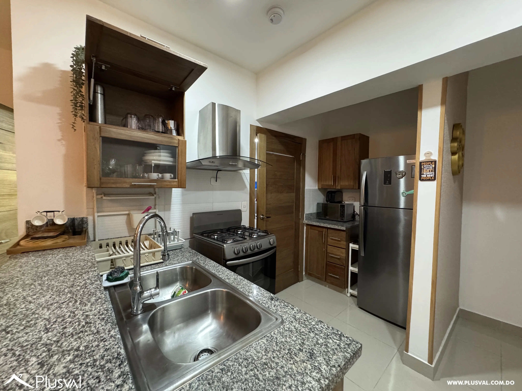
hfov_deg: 102.1
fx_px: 211
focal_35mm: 14
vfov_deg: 85.7
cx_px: 261
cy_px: 196
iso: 800
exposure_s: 1/60
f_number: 2.2
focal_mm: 2.22
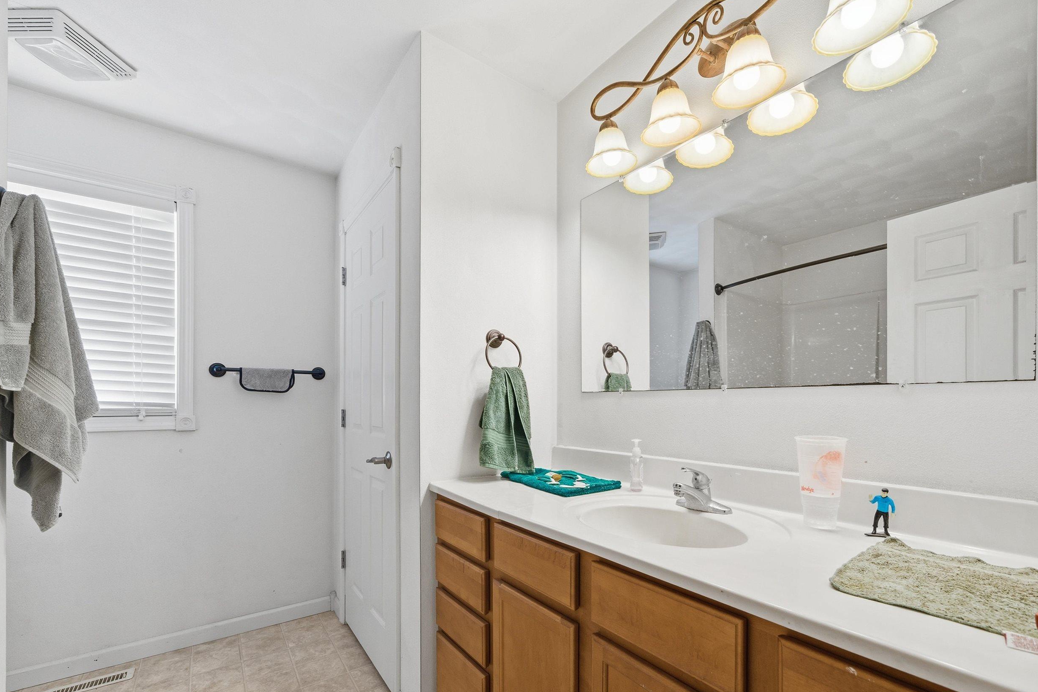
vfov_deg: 76.6
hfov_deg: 100.3
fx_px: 432
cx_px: 544
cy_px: 410
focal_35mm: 15
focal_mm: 12
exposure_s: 1/100
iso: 100
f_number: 6.3
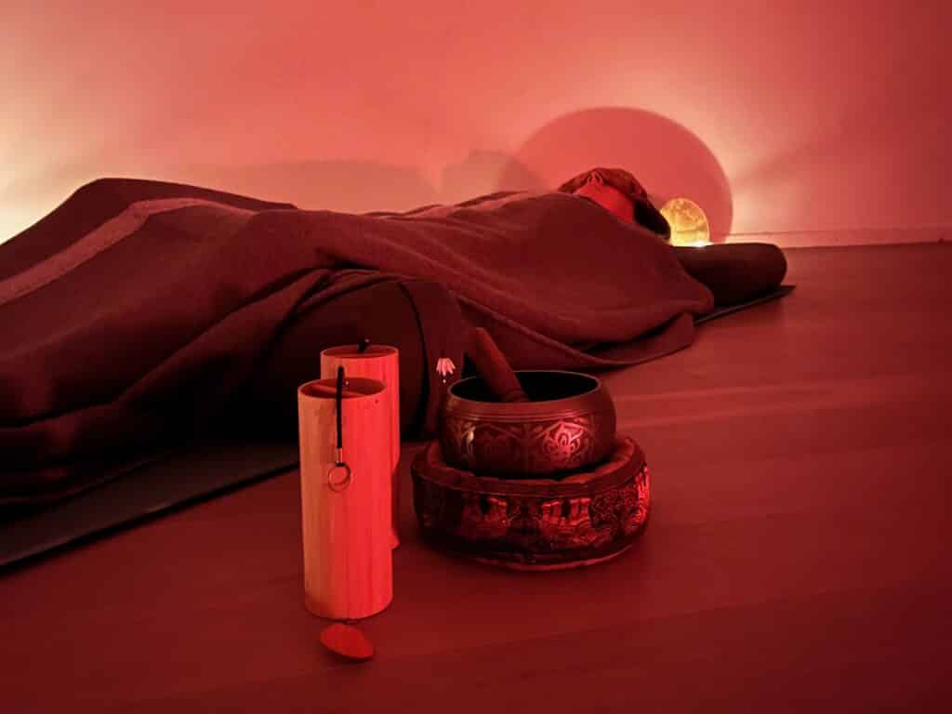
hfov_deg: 67.3
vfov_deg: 53.1
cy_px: 357
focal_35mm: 26
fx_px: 715
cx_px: 476
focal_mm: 5.1
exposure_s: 1/5
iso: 800
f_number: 1.6
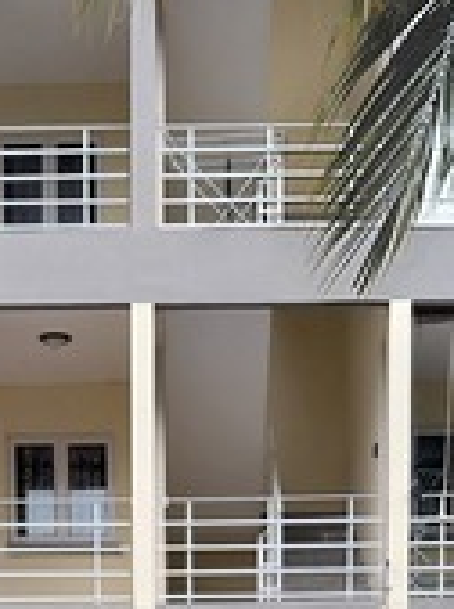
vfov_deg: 18.2
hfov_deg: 16.5
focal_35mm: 89
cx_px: 144
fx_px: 1562
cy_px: 1038
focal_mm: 4.69
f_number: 1.8
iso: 50
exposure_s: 1/639
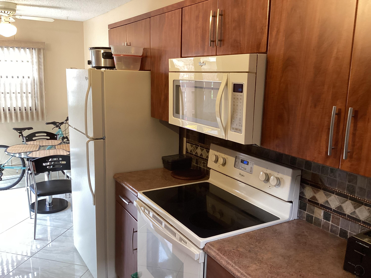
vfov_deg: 45.4
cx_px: 186
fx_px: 332
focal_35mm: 31
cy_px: 139
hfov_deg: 58.4
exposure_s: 1/60
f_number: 2.4
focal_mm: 3.3
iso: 160
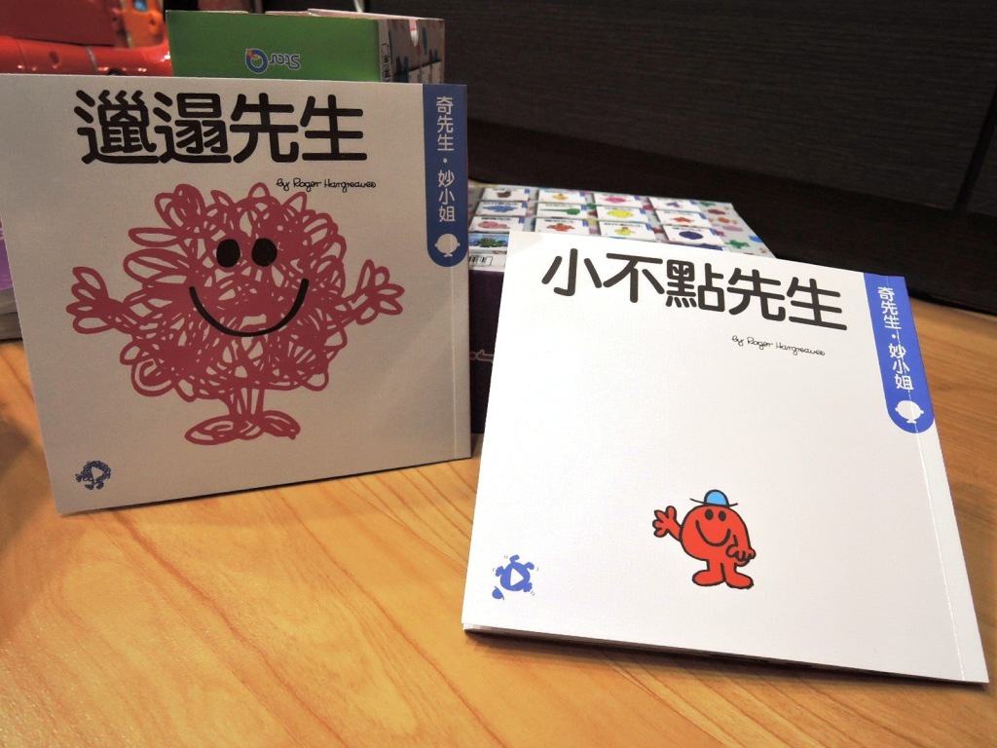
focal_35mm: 24
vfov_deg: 56.8
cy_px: 374
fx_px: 691
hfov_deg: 71.6
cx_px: 498
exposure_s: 1/30
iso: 400
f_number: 2.5
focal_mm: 5.1
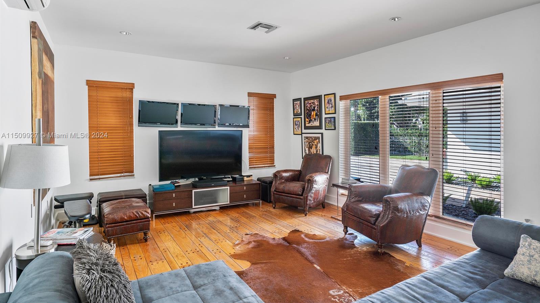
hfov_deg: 86.6
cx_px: 271
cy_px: 136
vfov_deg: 55.7
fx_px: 286
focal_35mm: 20
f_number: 8
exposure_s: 1/15
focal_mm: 19
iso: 320
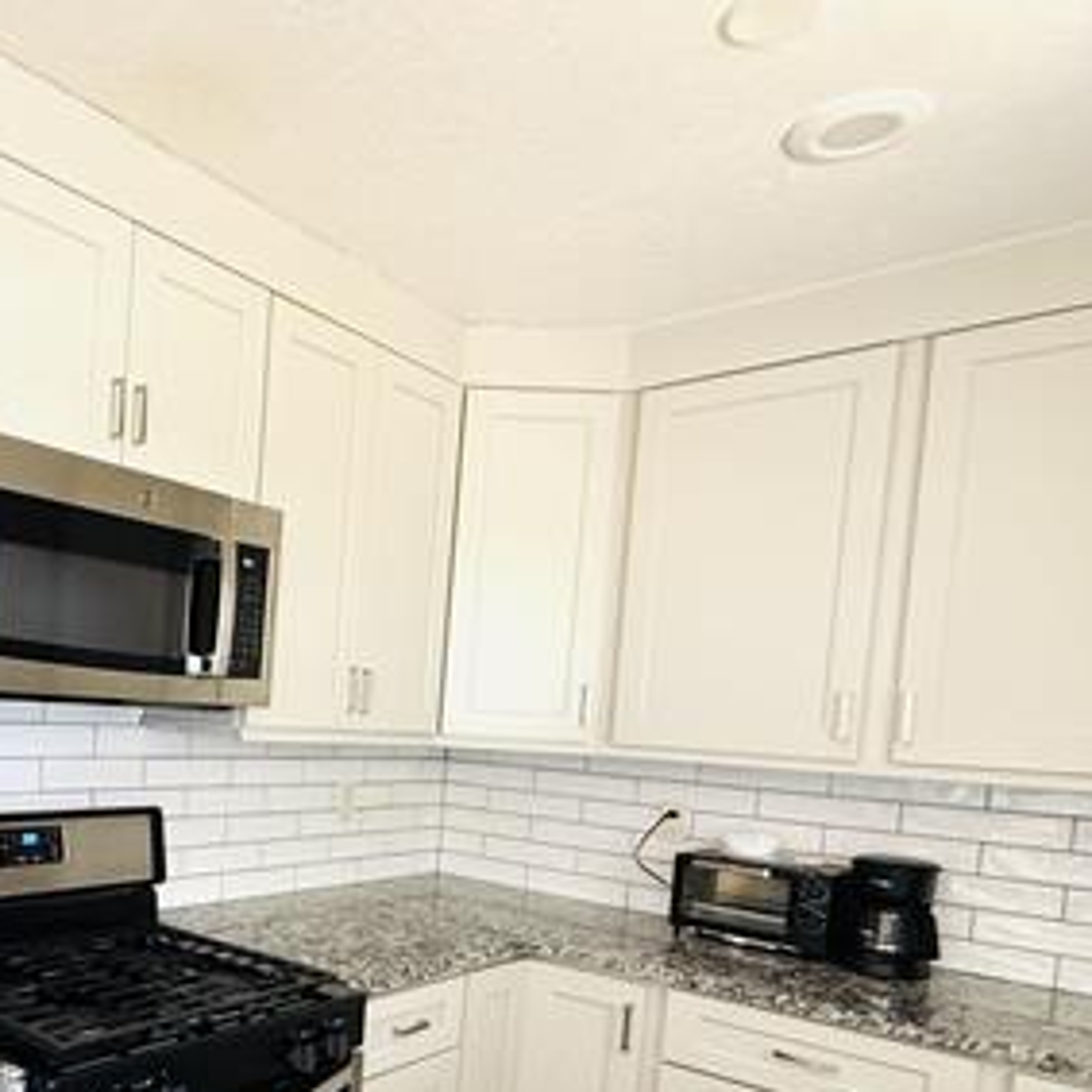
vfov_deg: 55.4
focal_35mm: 28
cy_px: 772
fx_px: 999
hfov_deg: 51.8
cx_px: 147
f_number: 2.2
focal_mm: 2.22
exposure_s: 1/73
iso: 320
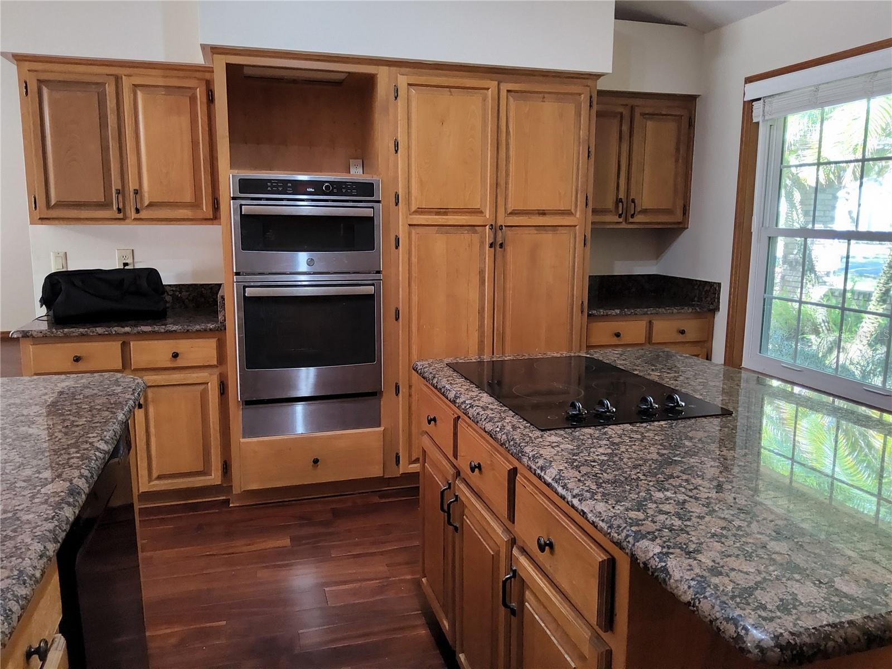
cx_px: 446
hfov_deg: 69.4
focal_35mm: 25
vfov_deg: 54.9
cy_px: 334
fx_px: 644
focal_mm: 3.08
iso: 1000
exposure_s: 1/100
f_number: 2
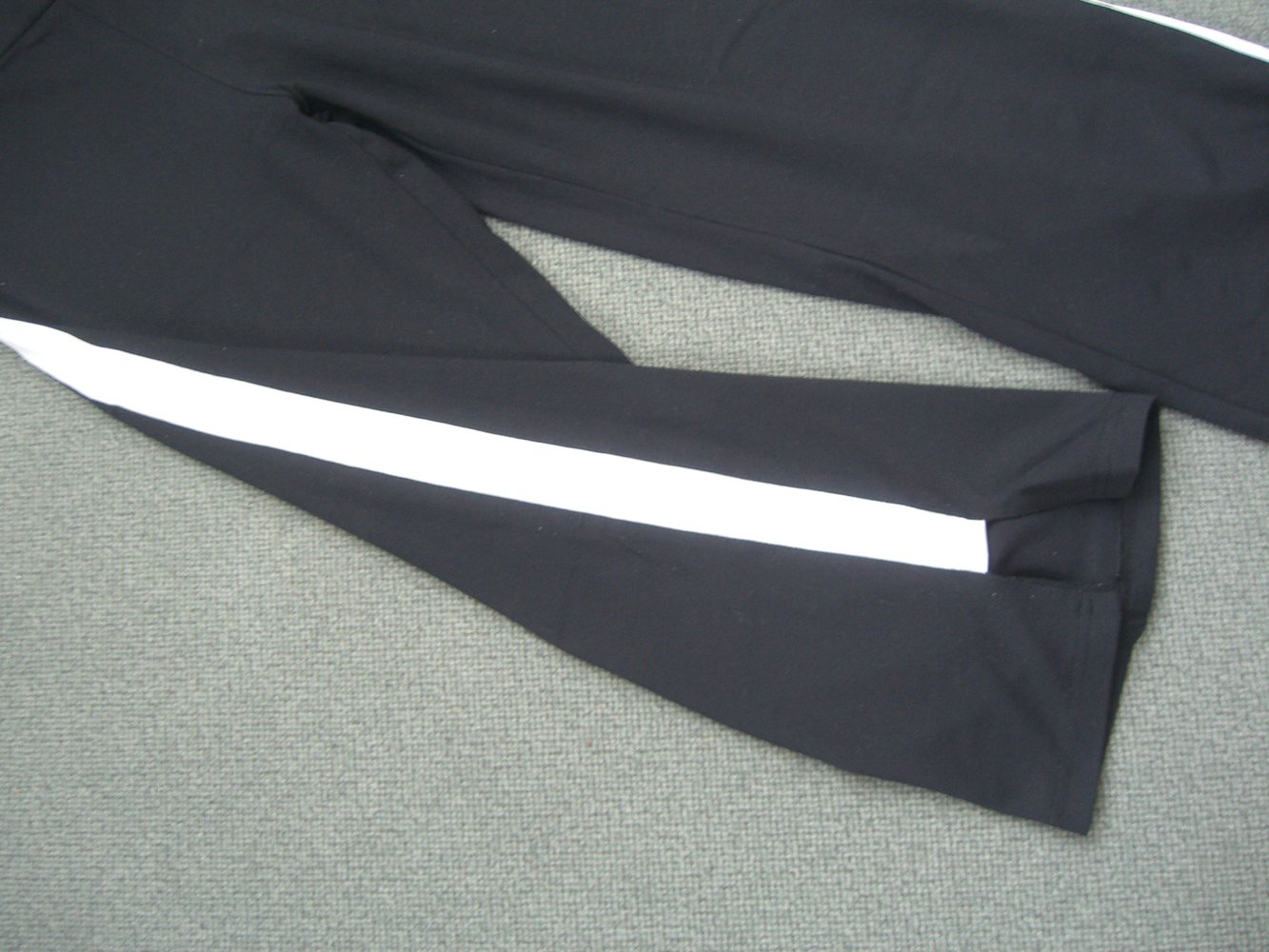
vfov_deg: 37.7
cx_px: 634
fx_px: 1393
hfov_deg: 49.0
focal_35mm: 38
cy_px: 476
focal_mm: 7.9
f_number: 2.8
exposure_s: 1/10
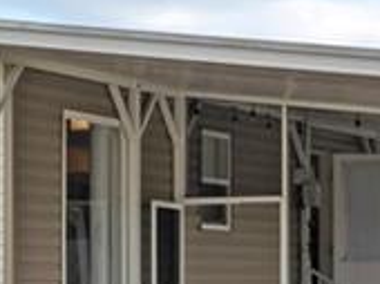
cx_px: -42
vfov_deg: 8.4
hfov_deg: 11.0
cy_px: 203
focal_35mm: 177
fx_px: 1939
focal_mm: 30.5
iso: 100
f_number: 10
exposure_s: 1/250
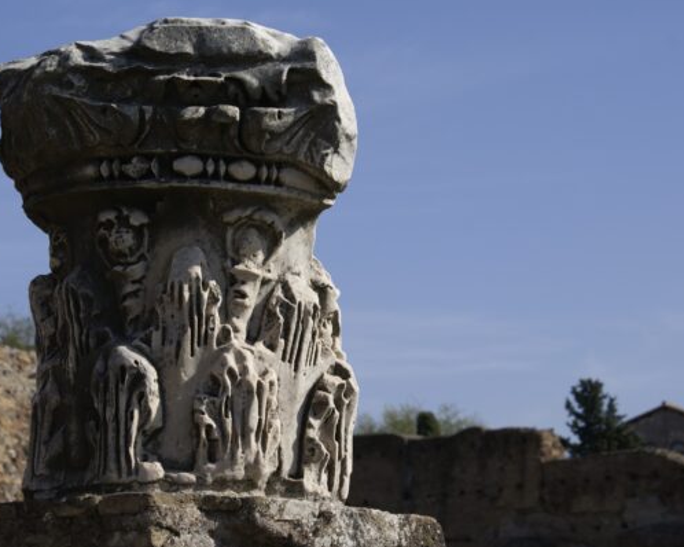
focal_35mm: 102
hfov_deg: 18.8
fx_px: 2064
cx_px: 326
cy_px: 272
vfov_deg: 15.1
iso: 100
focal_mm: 60
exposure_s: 1/250
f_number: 9
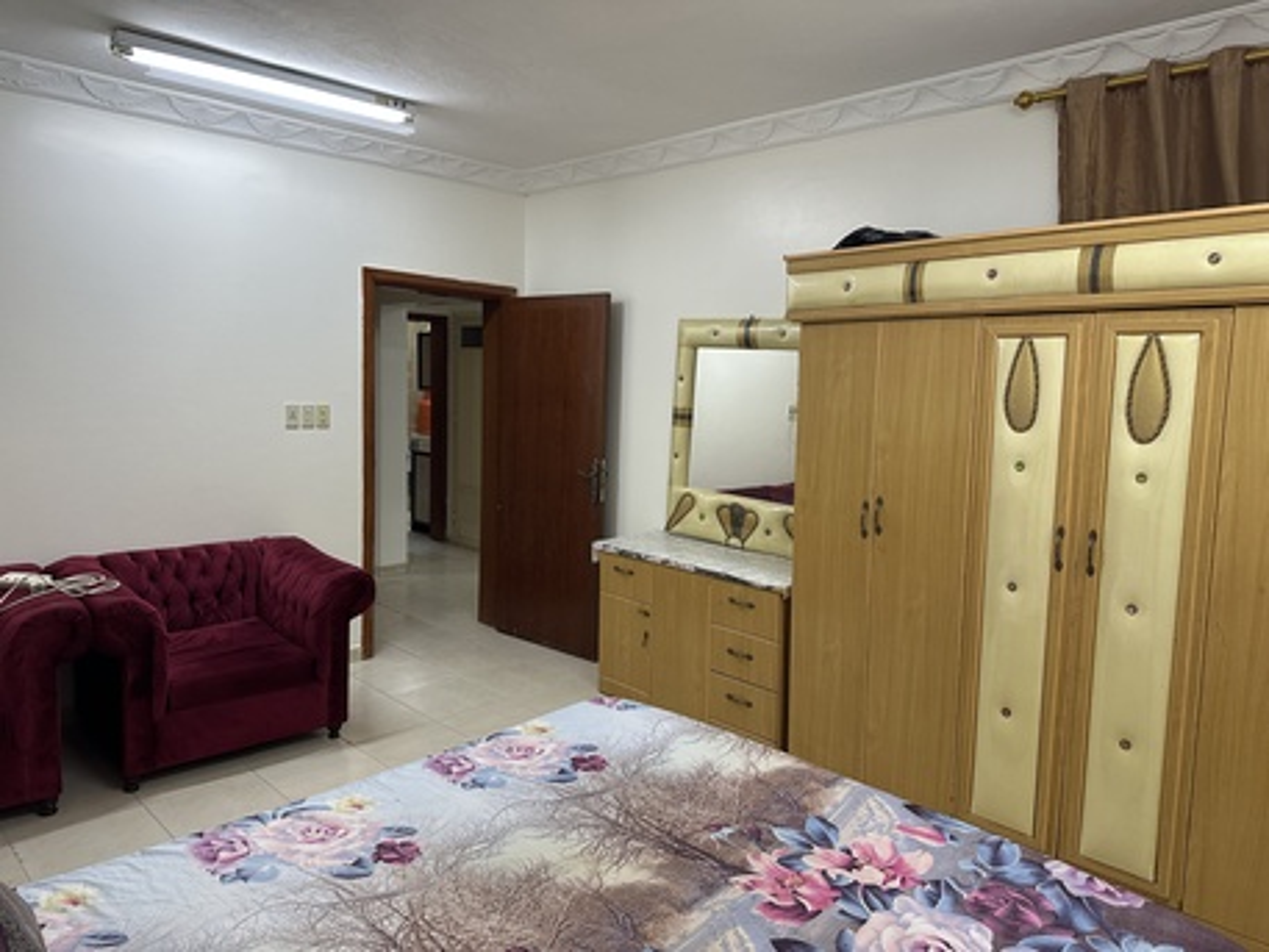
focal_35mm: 24
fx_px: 880
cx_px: 634
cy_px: 476
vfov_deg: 56.8
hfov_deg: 71.6
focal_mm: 6.86
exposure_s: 1/120
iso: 200
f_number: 1.78
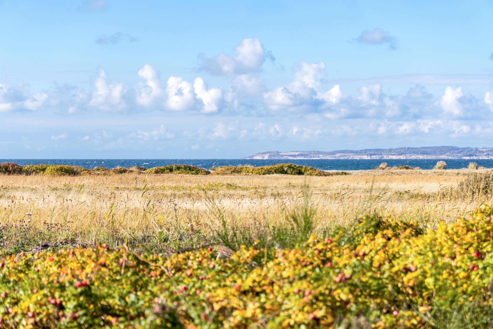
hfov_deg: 19.5
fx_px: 1438
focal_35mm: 105
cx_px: 246
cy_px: 164
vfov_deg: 13.0
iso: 200
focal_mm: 70
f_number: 4
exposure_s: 1/2000
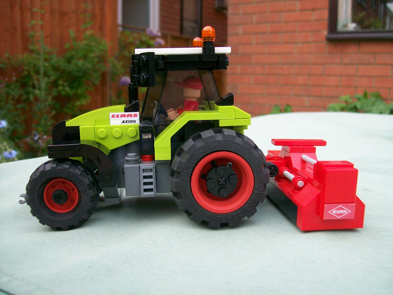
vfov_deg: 39.7
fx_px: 409
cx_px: 196
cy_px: 148
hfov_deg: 51.4
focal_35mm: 36
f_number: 2.7
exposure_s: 1/337
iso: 80
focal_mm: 6
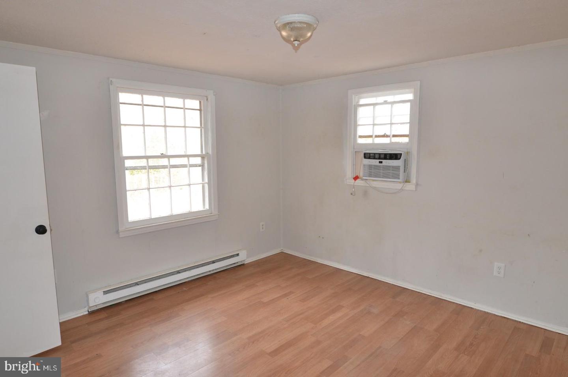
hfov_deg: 81.3
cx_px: 284
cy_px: 188
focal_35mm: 21
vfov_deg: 59.3
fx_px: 331
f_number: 4
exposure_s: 1/60
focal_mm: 14
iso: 450
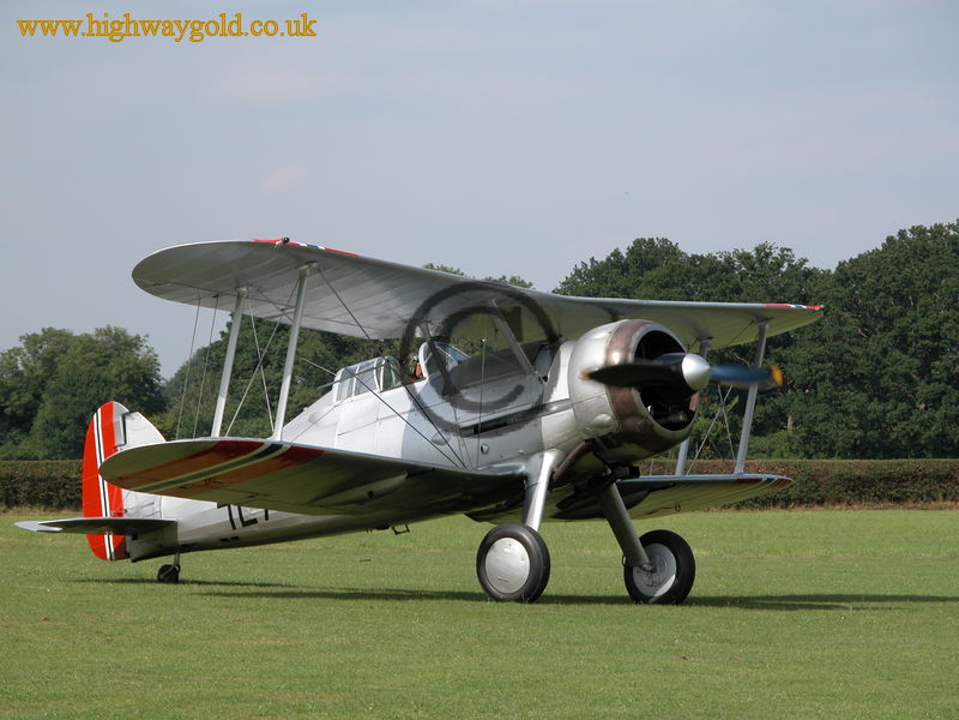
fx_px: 4460
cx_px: 480
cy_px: 360
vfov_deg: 9.2
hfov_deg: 12.3
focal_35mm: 161
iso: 100
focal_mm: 41.1
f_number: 5.6
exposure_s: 1/478
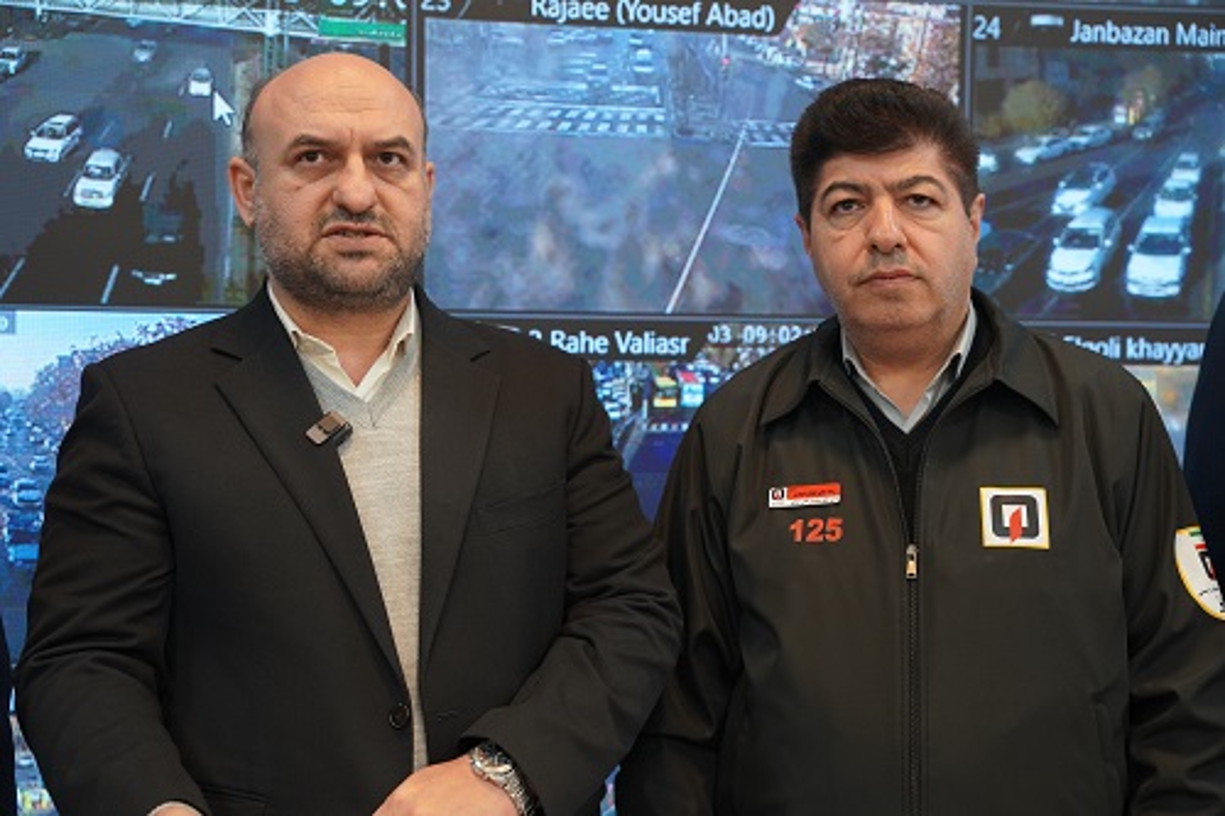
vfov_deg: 23.9
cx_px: 612
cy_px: 408
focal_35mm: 57
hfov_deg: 35.2
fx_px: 1929
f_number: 4
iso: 1600
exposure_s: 1/160
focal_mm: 56.7
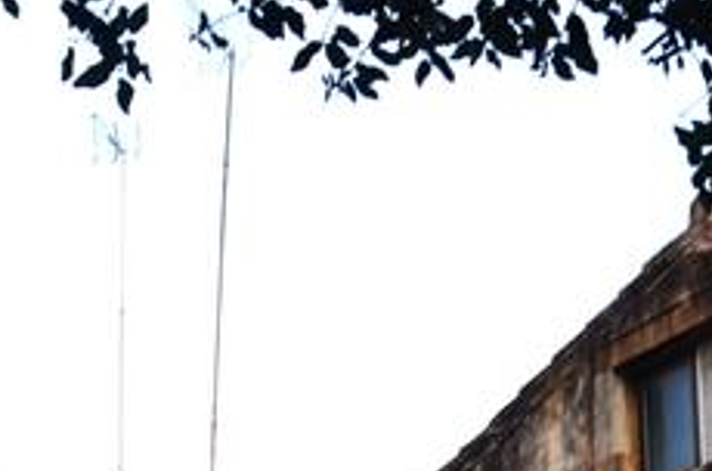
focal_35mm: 94
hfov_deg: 21.7
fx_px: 1854
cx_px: 254
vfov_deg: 13.3
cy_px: 790
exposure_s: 1/10
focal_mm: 18
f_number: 5.6
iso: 640
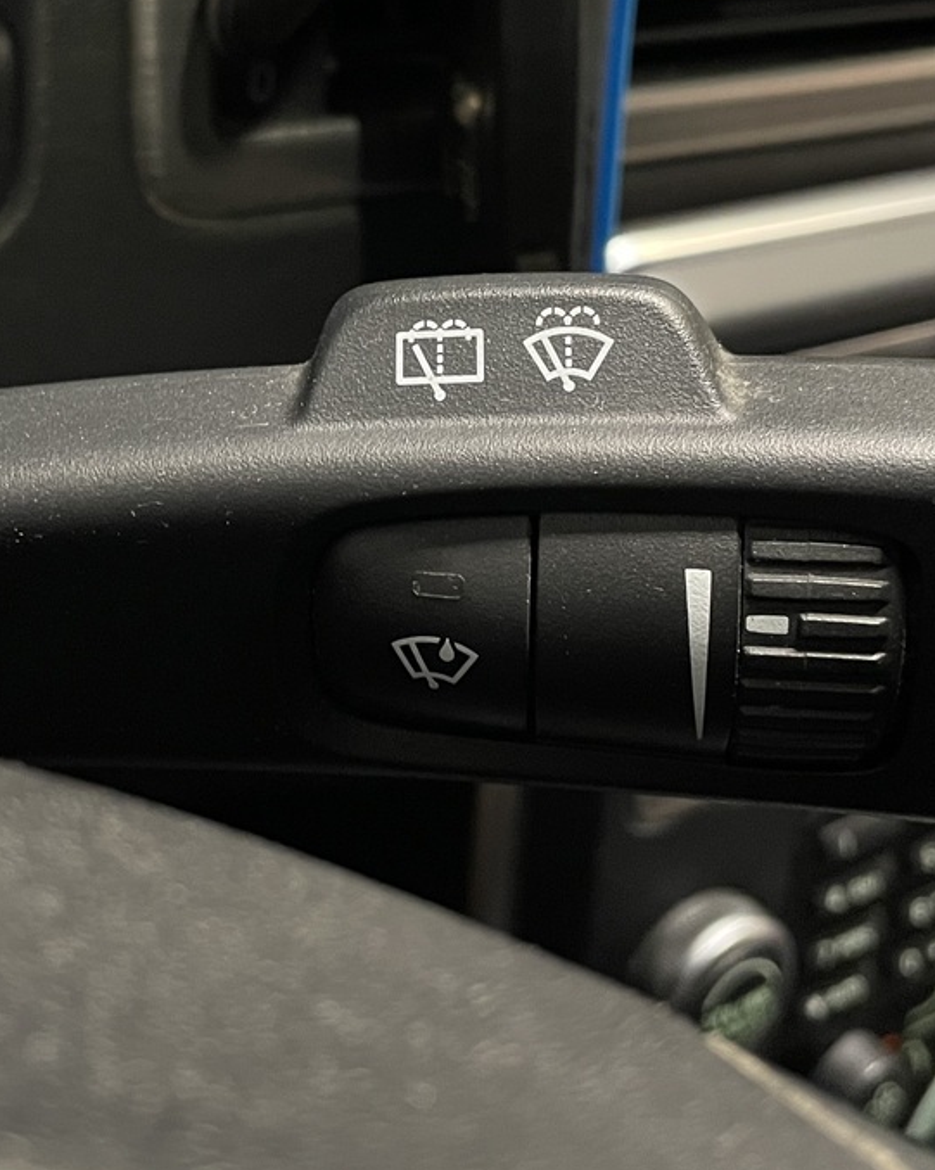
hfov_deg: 27.9
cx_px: 321
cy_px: 441
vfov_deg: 34.6
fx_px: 1869
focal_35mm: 54
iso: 400
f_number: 1.6
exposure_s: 1/50
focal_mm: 4.2
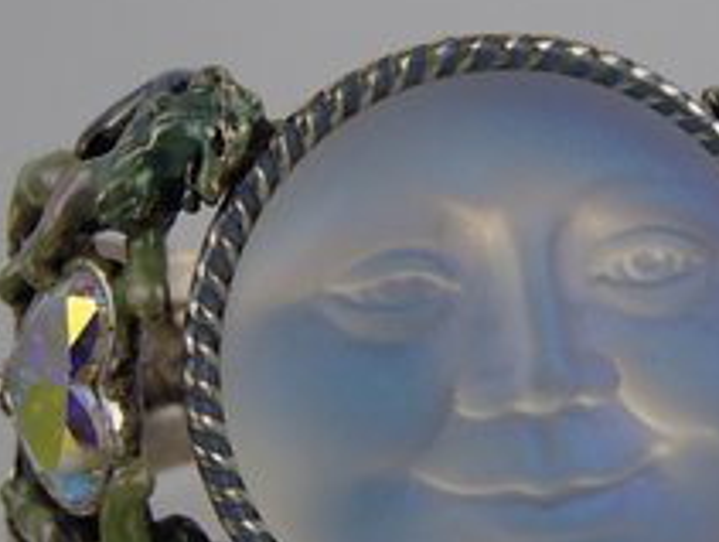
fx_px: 1248
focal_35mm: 60
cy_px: 360
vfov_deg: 24.4
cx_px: 445
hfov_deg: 32.0
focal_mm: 6.64
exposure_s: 1/160
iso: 160
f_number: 4.7
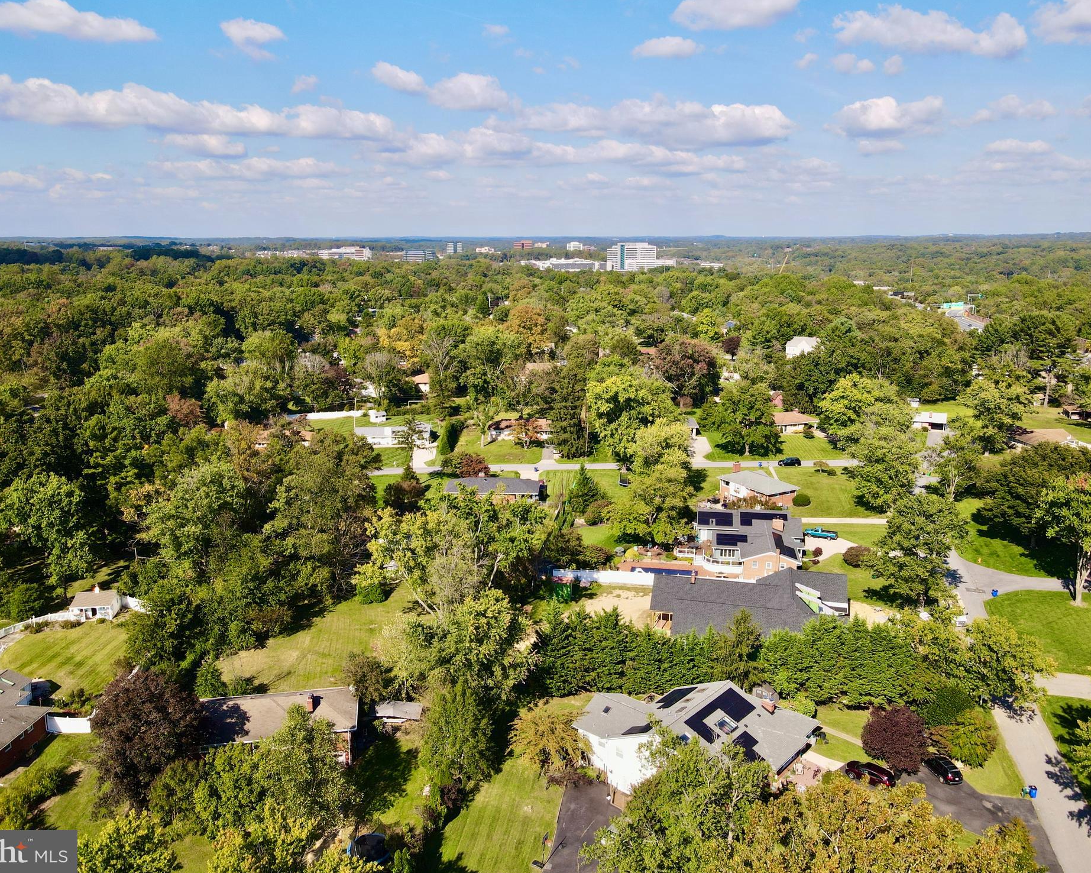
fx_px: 840
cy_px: 424
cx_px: 535
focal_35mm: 26
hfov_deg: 66.0
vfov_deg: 54.9
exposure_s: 1/640
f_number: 2.8
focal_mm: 4.5
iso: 100
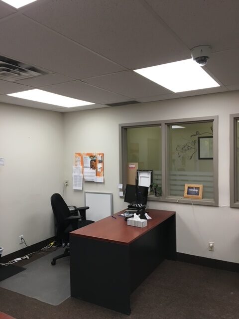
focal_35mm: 29
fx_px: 267
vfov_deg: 61.7
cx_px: 120
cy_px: 160
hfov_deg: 48.2
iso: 32
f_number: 2.2
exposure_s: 1/30
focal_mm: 4.15
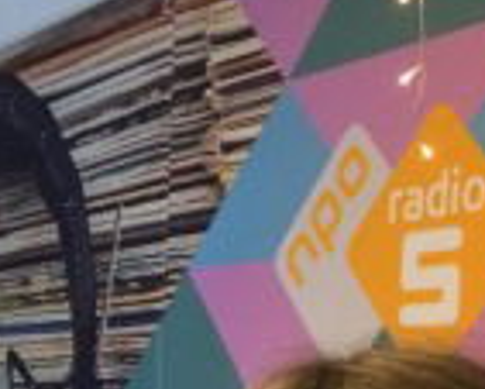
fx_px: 1436
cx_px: 127
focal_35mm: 100
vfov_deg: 14.9
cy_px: 456
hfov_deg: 19.0
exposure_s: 1/17
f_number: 2.2
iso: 640
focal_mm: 4.15
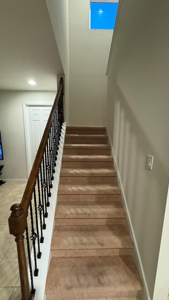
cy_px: 157
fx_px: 128
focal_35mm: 16
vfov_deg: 99.3
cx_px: 82
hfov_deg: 67.0
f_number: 2.2
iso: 800
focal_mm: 2.22
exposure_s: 1/60
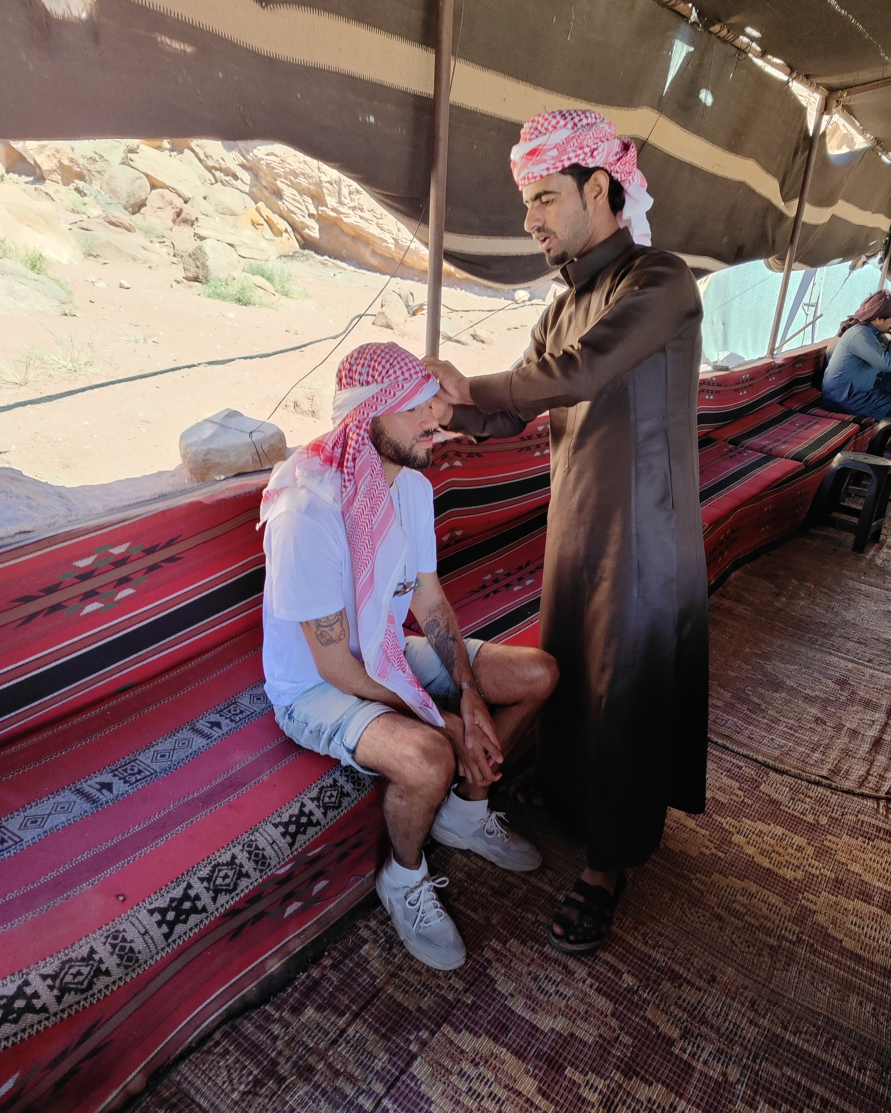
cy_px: 583
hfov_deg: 58.8
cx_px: 445
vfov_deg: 70.2
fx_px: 791
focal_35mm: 24
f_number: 1.8
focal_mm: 5.4
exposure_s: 1/199
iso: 50
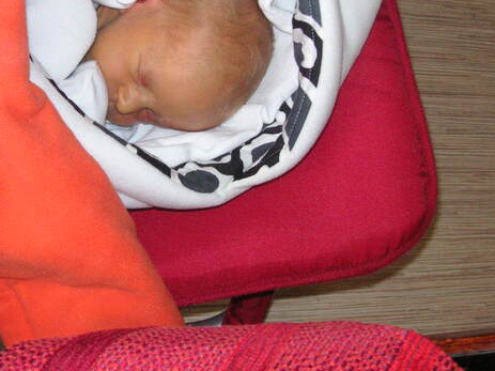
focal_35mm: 64
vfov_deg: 22.7
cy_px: 102
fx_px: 915
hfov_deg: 30.0
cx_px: 163
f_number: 2.8
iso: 160
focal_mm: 6.1
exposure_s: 1/45
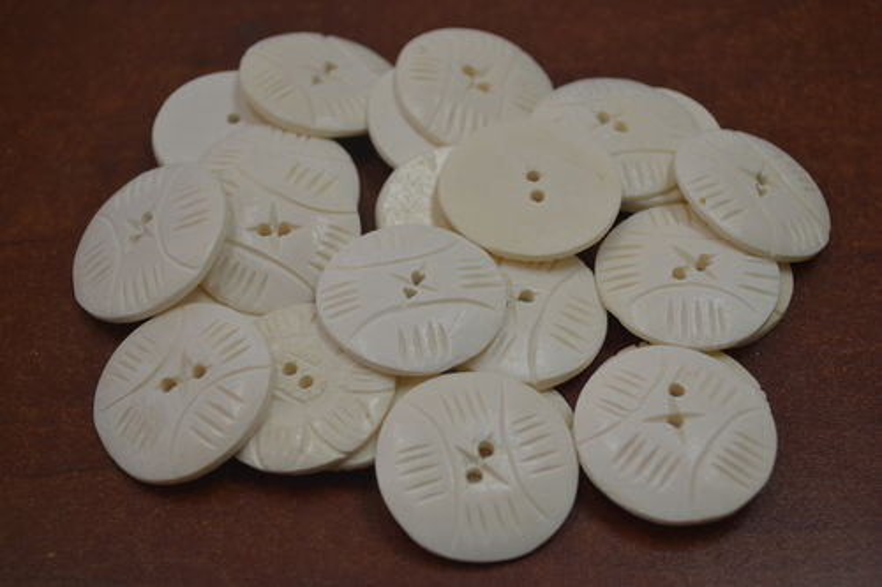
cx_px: 441
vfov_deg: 23.8
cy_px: 294
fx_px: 1396
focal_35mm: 57
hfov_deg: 35.1
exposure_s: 1/60
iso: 400
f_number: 5
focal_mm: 38
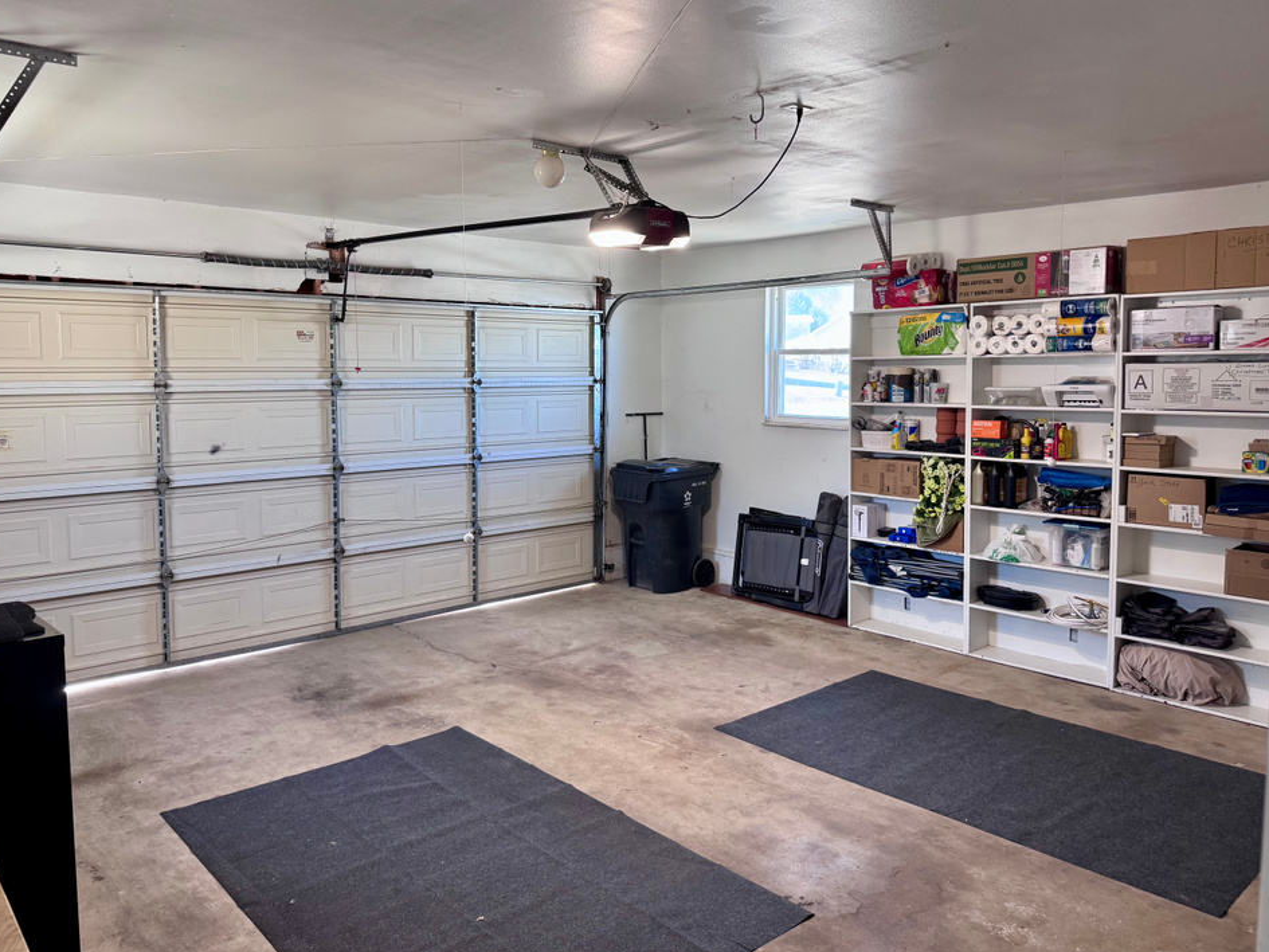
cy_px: 440
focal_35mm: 26
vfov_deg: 53.0
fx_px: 953
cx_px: 627
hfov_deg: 67.3
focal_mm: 6.76
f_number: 1.78
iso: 200
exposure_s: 1/60
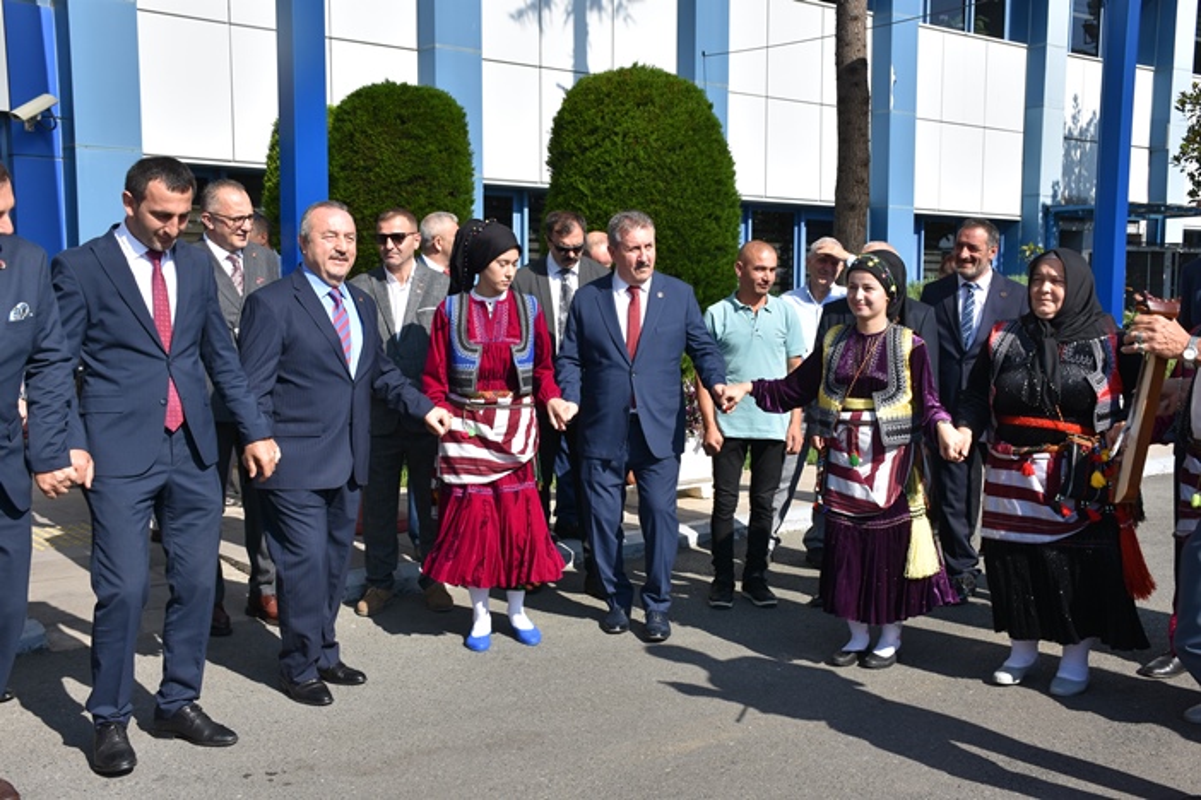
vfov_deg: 34.2
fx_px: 1301
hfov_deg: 49.6
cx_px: 600
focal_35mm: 39
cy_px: 400
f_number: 8
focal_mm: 26
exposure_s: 1/500
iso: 220
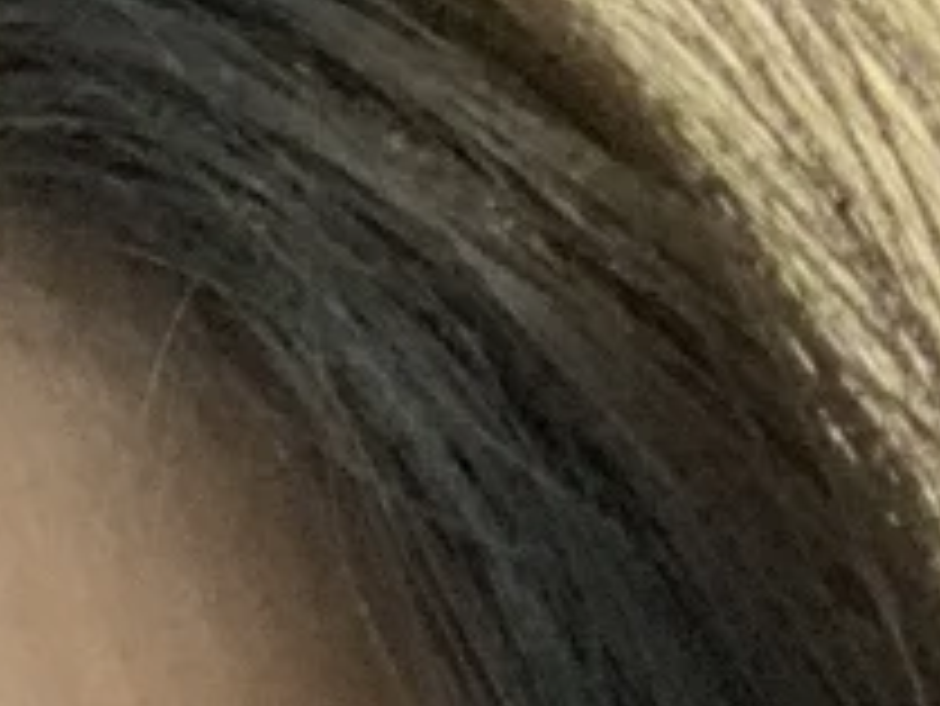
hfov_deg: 8.8
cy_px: 2653
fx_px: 5978
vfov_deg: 5.9
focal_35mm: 220
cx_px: -355
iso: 320
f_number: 2.2
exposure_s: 1/50
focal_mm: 2.87
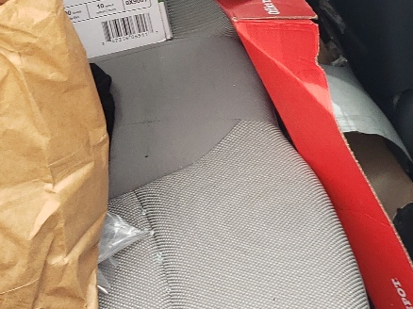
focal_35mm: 95
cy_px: 0
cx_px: 97
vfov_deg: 15.3
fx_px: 1133
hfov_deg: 20.5
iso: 50
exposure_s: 1/345
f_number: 1.5
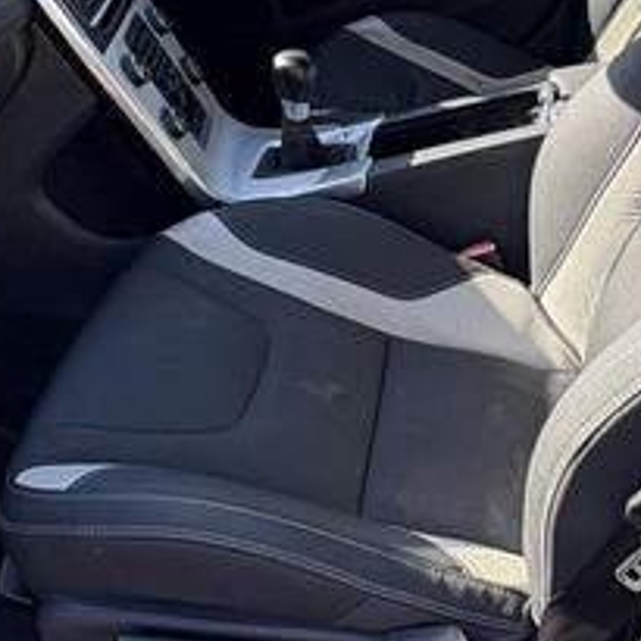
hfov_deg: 31.2
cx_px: 457
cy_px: 119
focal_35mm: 54
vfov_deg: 30.8
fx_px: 1131
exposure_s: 1/241
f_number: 2.2
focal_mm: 2.22
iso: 64
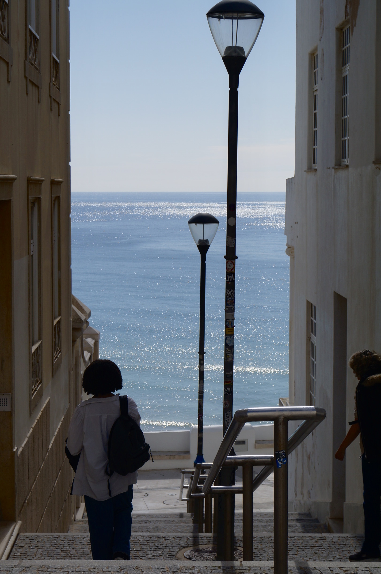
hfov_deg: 16.6
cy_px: 287
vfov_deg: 24.8
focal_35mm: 82
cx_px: 190
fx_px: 1306
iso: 100
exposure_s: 1/500
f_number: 9
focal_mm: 55
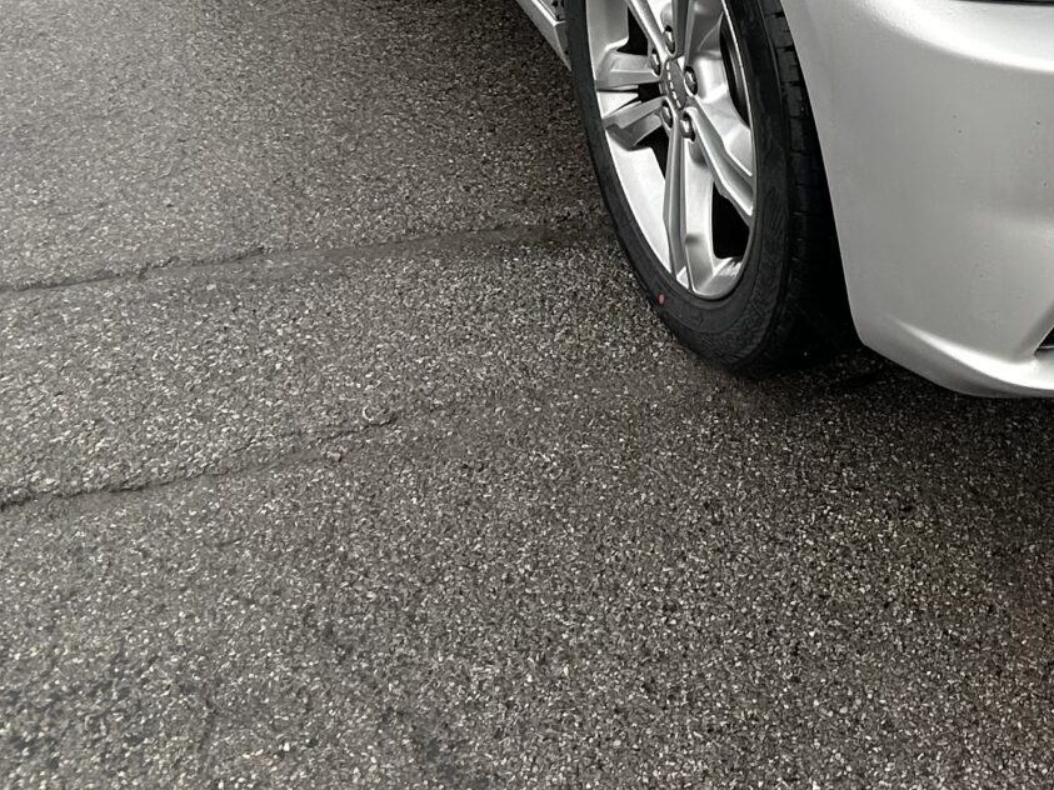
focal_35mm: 79
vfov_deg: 17.6
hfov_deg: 23.9
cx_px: 990
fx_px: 2405
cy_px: -221
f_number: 1.5
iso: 40
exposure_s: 1/268
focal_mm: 5.7
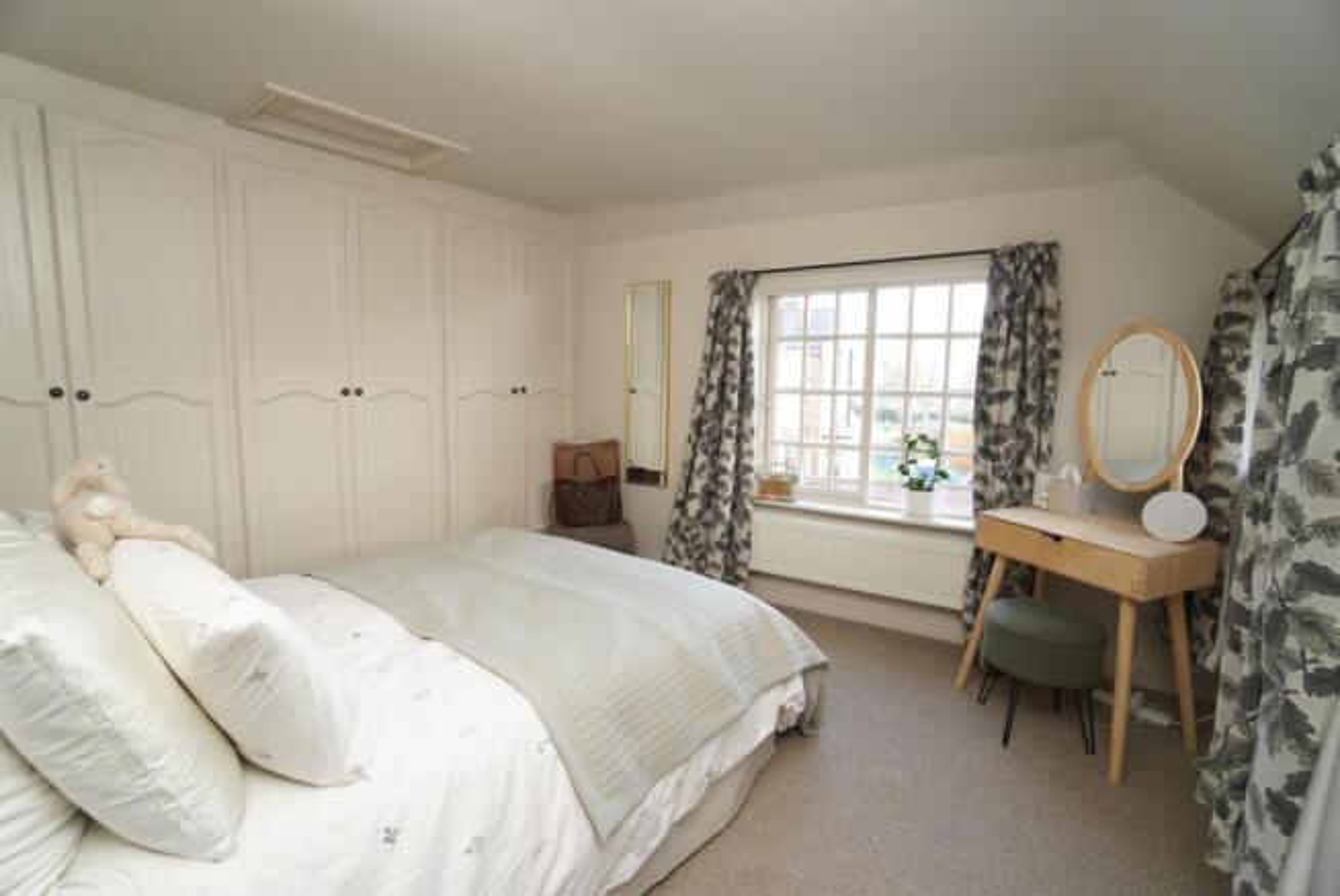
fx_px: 559
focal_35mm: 15
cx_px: 670
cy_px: 448
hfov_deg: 100.4
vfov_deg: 77.4
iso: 500
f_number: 4
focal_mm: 10
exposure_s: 1/60
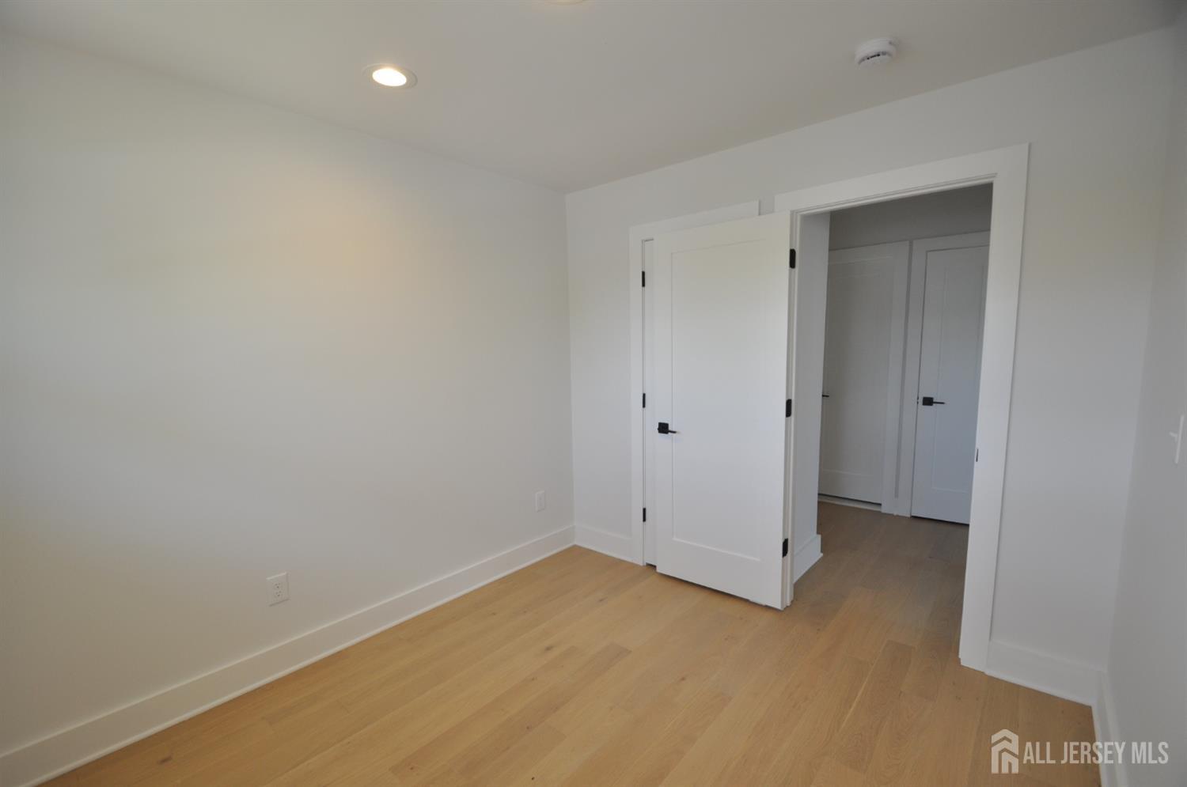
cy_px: 394
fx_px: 494
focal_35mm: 15
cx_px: 594
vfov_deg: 77.1
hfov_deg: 100.5
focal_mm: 10
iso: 400
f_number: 5.6
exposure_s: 1/125
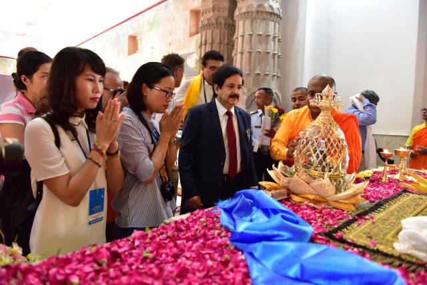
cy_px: 142
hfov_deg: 73.7
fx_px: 285
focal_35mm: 24
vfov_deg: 53.2
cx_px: 214
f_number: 3.2
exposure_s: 1/80
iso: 2000
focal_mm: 24
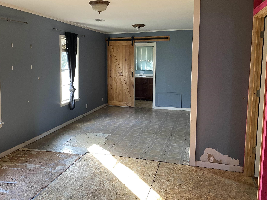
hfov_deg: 56.5
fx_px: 247
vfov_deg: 44.0
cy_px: 83
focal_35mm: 32
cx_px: 112
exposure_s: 1/60
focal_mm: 4.25
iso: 250
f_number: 1.8
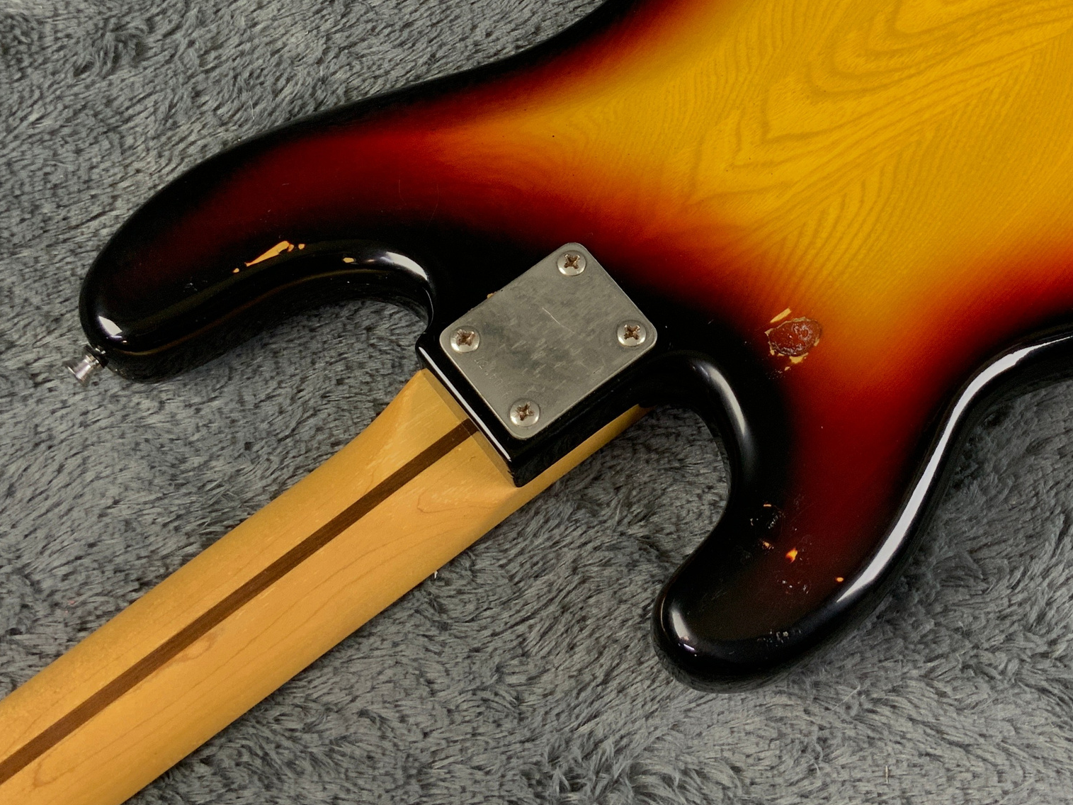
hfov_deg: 38.6
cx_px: 683
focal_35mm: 49
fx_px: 1519
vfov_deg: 29.3
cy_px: 213
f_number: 1.8
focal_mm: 3
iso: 80
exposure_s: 1/50
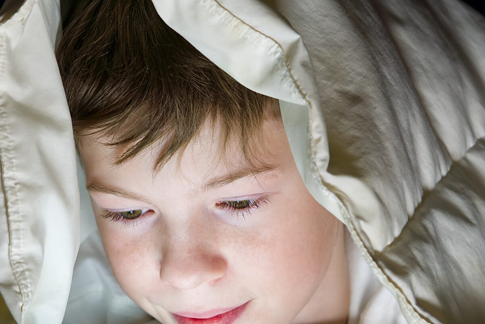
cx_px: 52
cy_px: 273
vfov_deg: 4.8
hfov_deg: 7.2
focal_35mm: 287
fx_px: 3868
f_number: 3.5
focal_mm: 90
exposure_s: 1/5
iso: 160
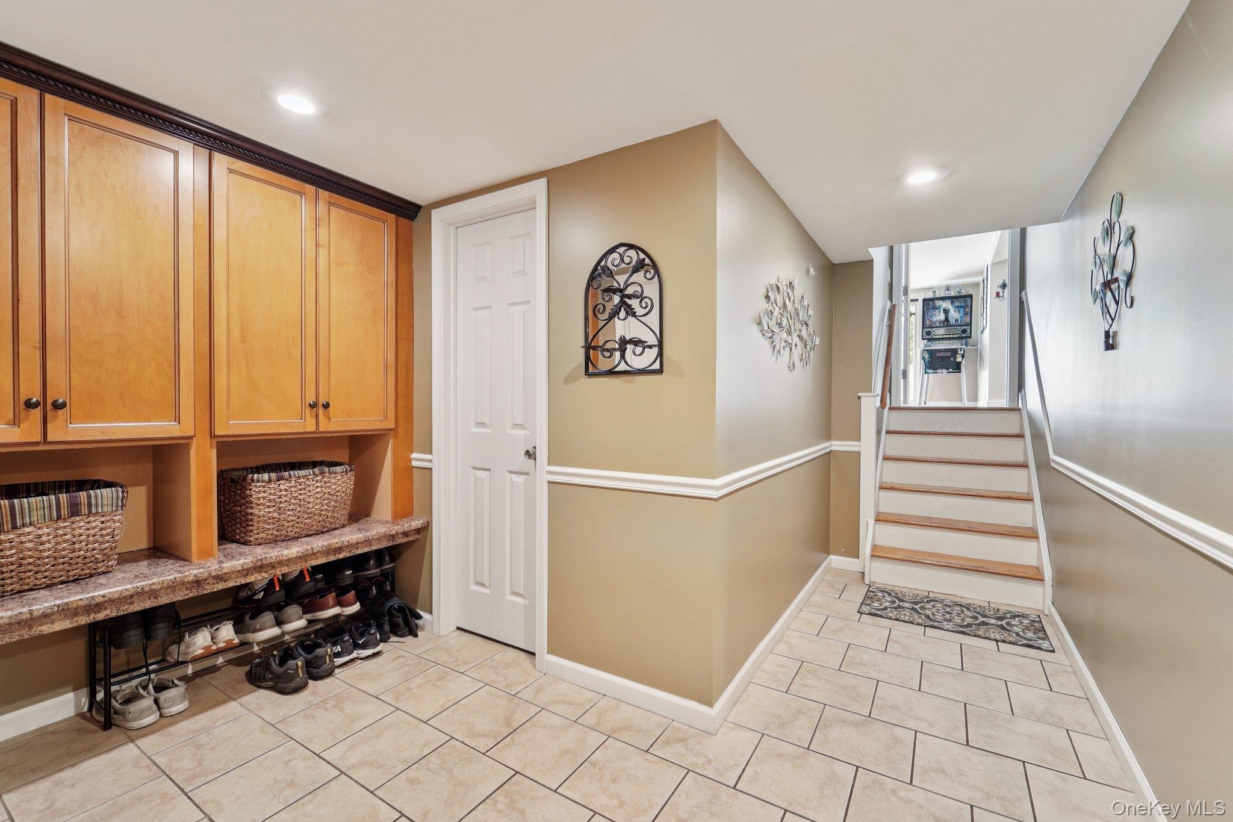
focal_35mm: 14
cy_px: 411
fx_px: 479
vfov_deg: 81.2
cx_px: 616
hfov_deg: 104.3
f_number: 8
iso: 400
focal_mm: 14
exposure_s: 1/2.5
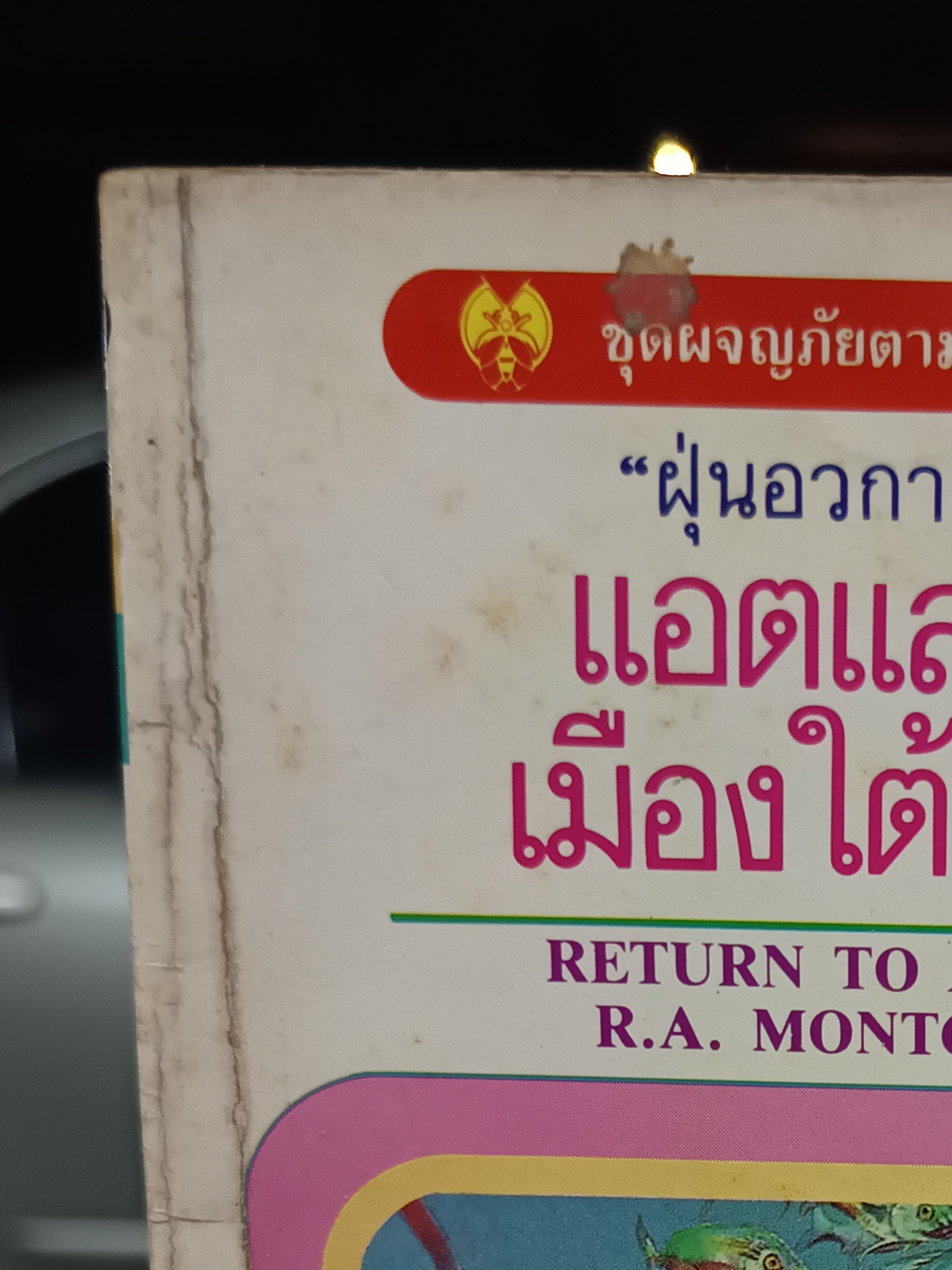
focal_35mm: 58
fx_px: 2127
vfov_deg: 29.5
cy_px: 1442
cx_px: 984
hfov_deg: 24.0
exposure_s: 1/25
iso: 1282
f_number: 1.7
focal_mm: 5.31
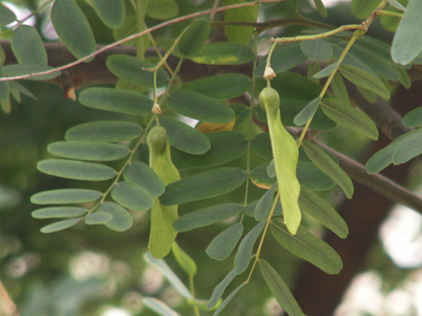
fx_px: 5120
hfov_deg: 4.7
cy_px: 158
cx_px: 211
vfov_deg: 3.5
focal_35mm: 420
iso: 125
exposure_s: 1/100
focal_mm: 69.5
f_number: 4.5
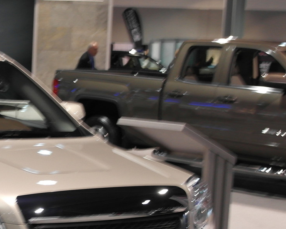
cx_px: -29
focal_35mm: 95
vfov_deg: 16.1
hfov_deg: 19.3
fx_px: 804
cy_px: 182
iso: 400
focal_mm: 20
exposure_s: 1/20
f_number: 3.5
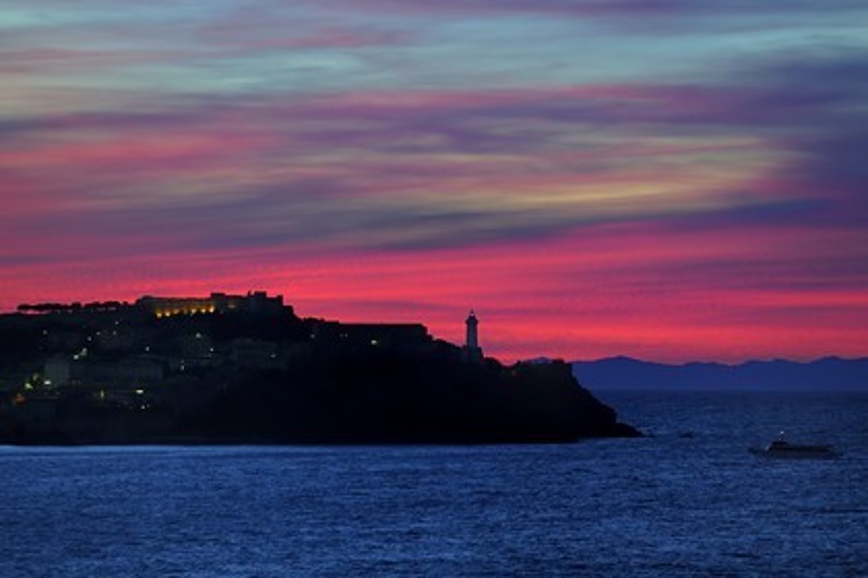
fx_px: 4099
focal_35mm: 170
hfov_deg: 12.1
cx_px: 434
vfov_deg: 8.1
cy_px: 289
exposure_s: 1/40
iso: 800
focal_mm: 170
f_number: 2.8
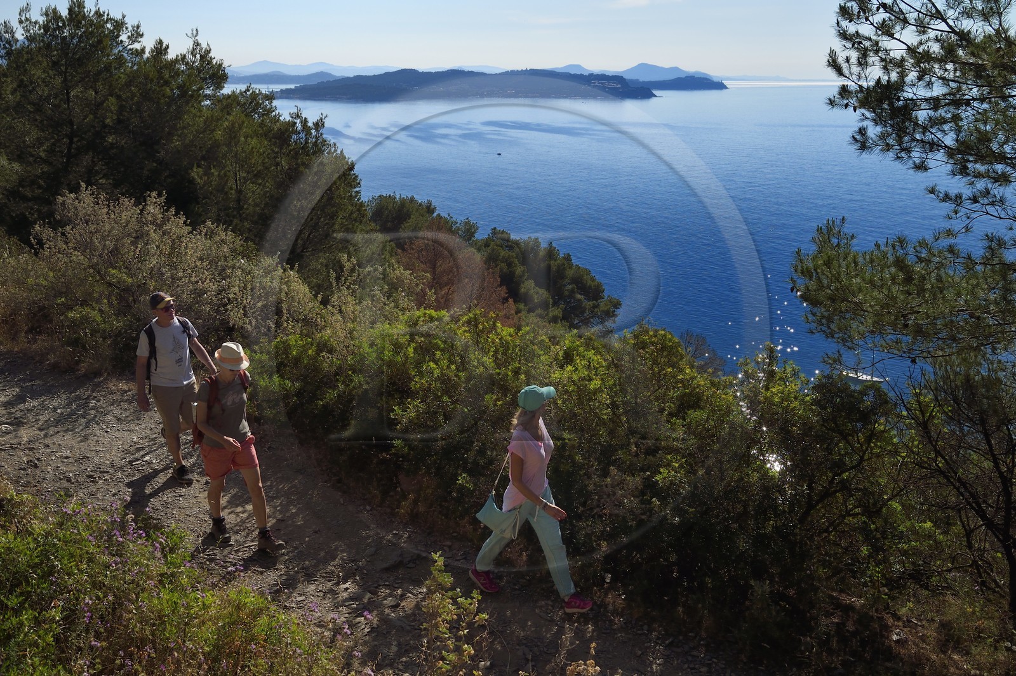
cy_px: 338
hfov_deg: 58.7
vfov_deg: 41.1
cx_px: 508
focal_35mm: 32
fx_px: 903
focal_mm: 32
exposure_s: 1/2500
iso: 800
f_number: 9
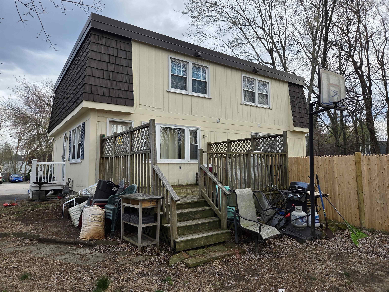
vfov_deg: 58.9
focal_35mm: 23
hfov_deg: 73.9
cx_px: 194
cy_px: 146
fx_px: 258
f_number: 1.8
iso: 80
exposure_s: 1/1350
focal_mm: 5.4
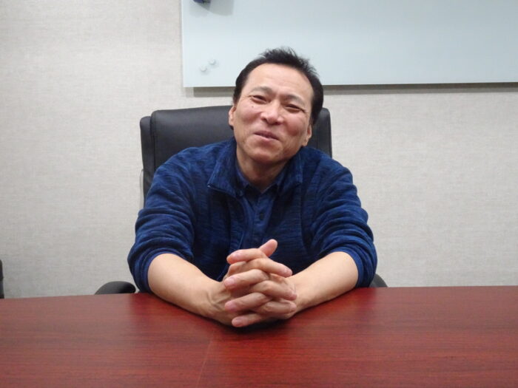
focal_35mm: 38
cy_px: 194
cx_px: 259
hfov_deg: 49.0
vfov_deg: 37.7
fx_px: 569
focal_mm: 6.56
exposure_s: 1/40
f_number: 6.3
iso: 1600
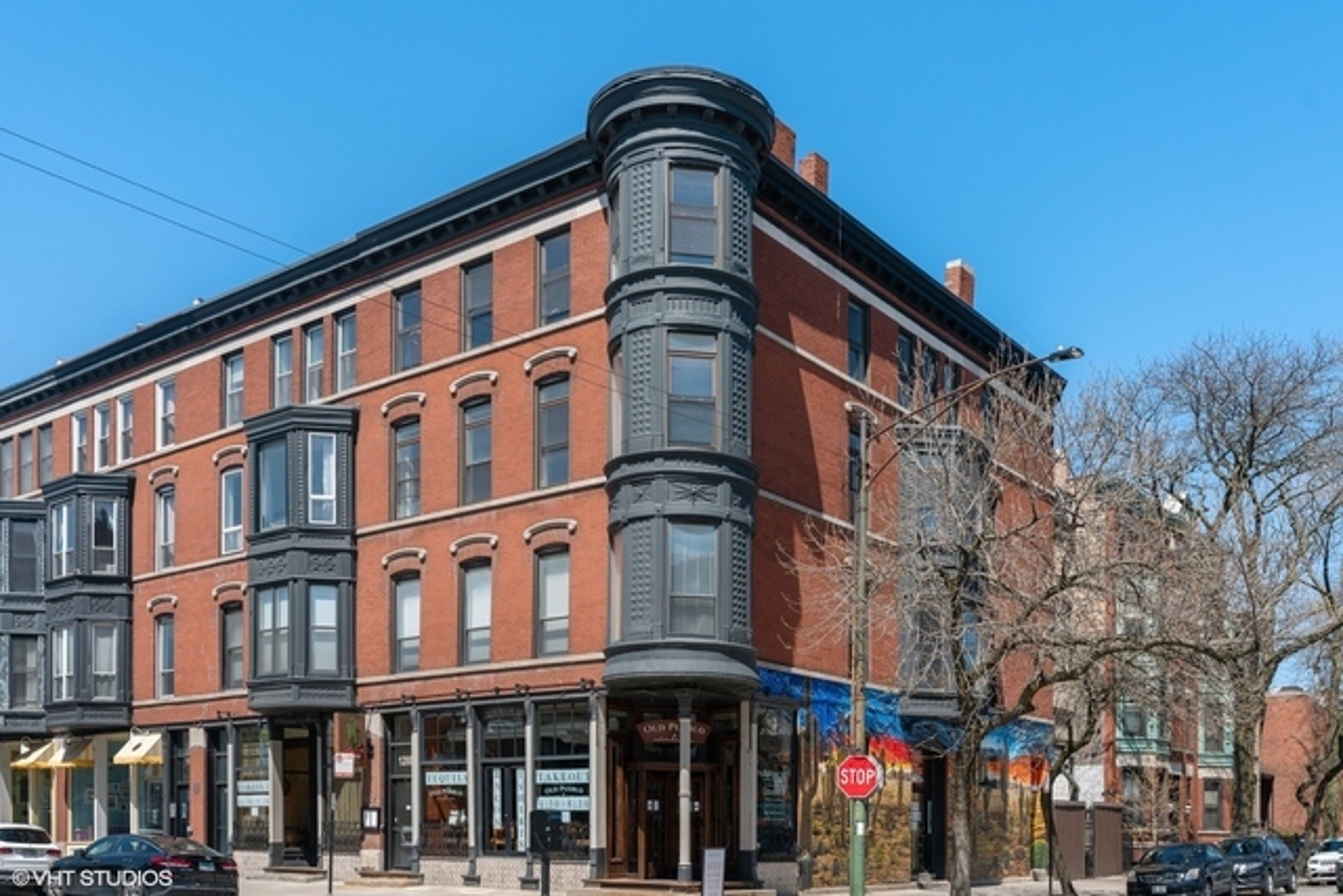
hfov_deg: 57.2
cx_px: 672
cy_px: 448
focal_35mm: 33
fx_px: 1231
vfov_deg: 40.0
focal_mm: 33
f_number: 7.1
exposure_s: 1/800
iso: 320
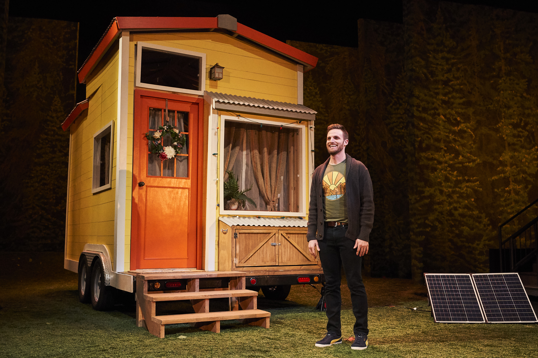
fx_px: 523
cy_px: 179
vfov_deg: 37.8
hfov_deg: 54.4
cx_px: 269
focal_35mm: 35
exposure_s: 1/250
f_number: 4.5
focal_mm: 35
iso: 6400
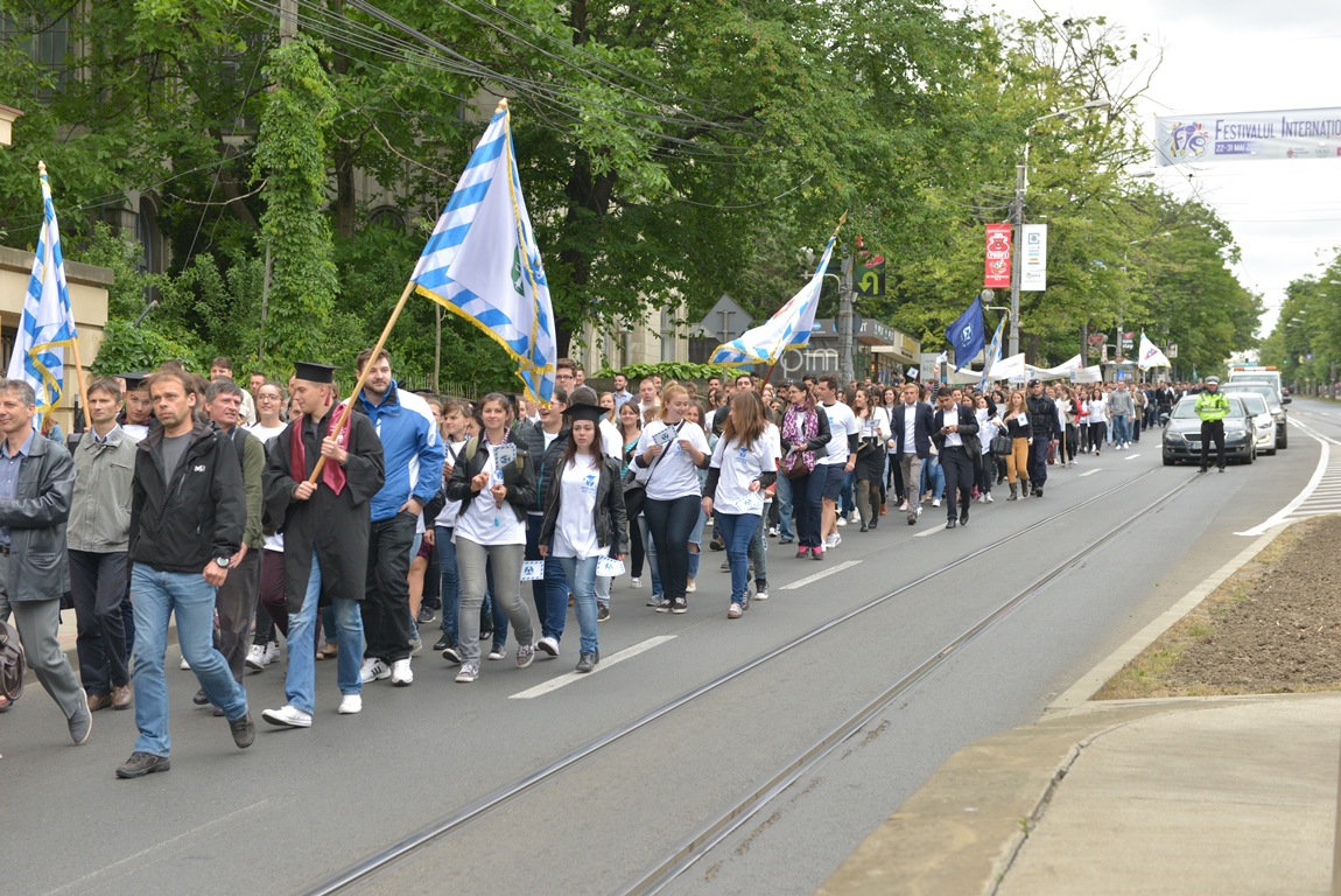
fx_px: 2236
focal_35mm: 60
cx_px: 670
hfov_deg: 33.4
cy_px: 448
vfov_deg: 22.6
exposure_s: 1/500
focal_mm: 60
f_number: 5
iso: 800
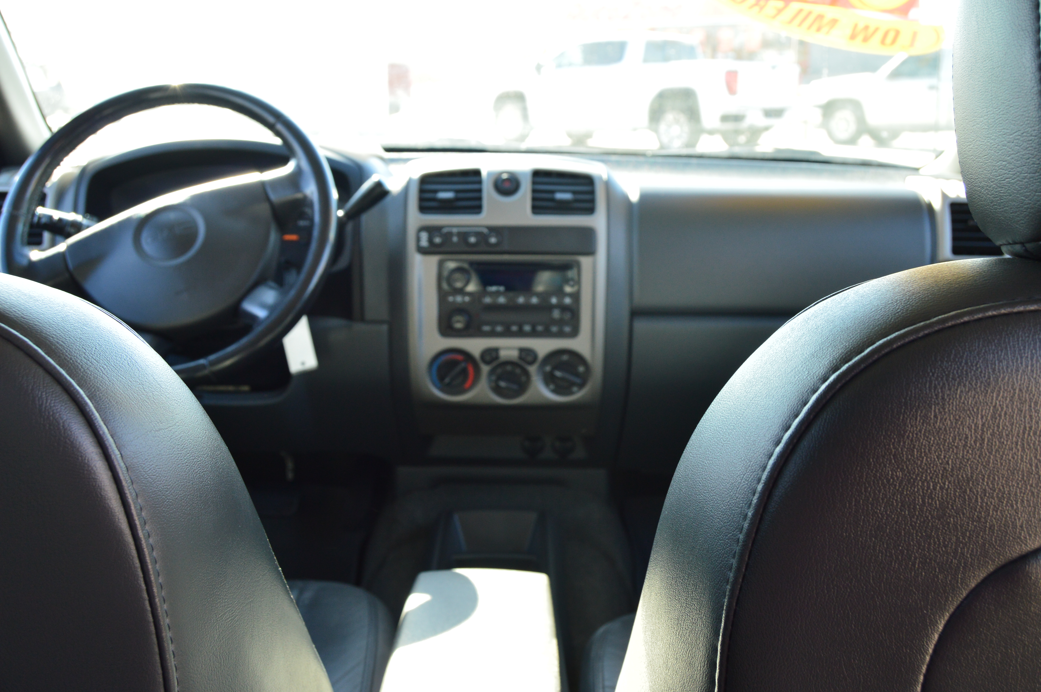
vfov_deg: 38.3
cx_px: 520
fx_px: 997
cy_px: 346
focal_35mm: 34
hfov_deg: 55.1
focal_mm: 23
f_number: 8
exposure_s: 1/80
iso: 400
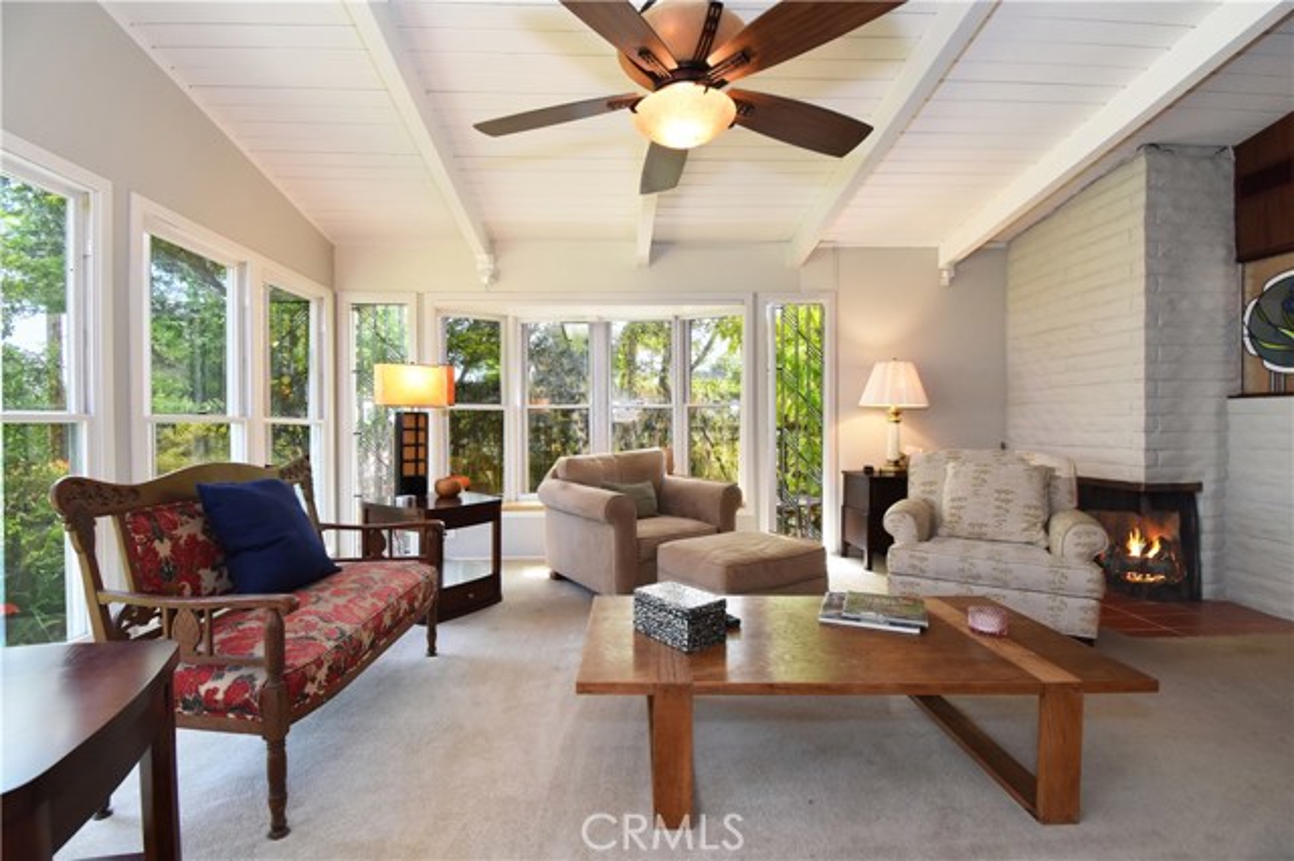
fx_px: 539
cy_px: 430
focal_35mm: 15
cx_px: 647
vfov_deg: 77.3
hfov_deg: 100.4
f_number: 8
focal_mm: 10
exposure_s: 1/50
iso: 1000
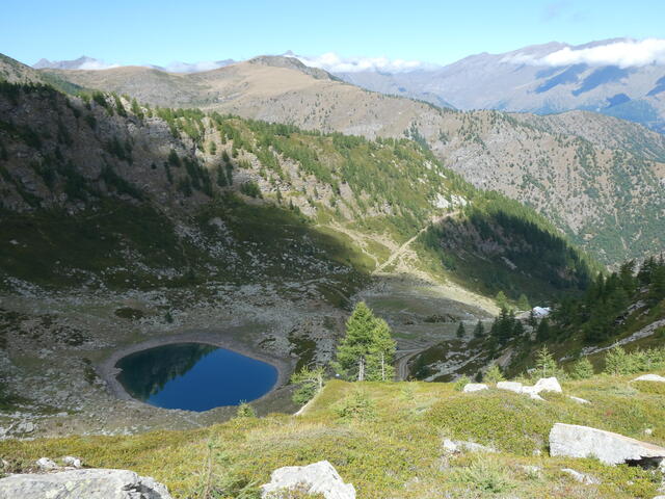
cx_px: 332
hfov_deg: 50.1
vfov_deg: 38.7
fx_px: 711
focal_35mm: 37
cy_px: 250
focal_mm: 6.7
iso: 80
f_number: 3.7
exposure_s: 1/500
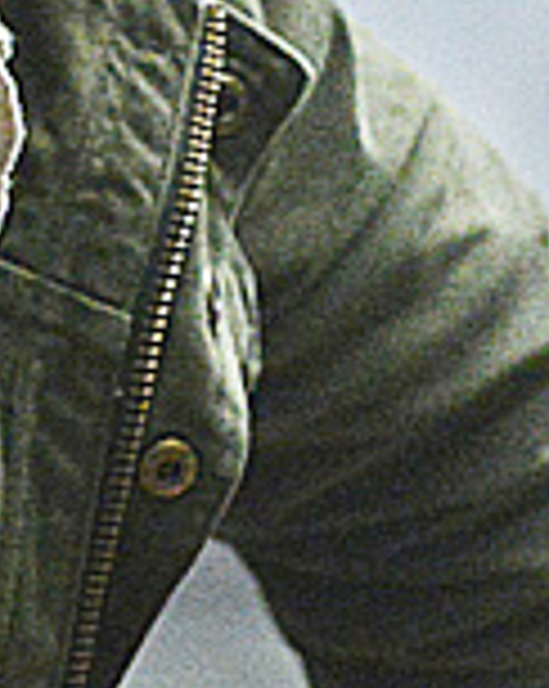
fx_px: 8771
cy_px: -81
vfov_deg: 4.5
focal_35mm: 431
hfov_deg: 3.6
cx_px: -284
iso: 6400
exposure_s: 1/320
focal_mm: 70
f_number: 5
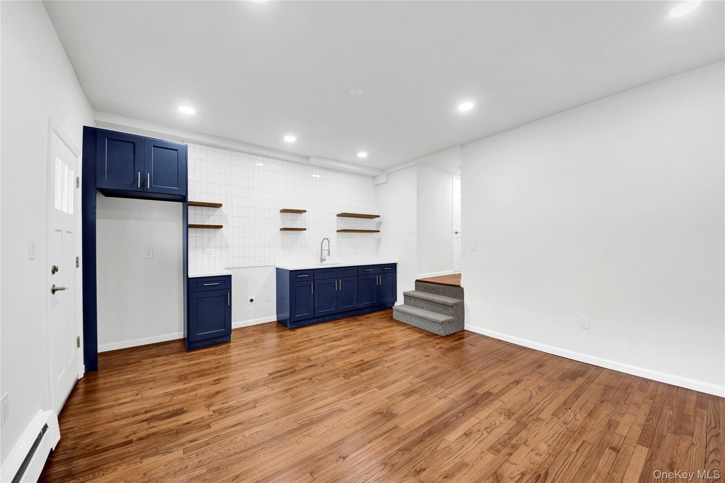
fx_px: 242
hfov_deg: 112.6
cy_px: 242
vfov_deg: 90.0
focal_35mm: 12
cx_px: 362
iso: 100
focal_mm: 8
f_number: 9
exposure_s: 1/3
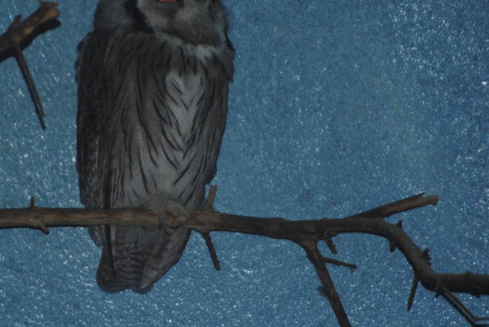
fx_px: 7670
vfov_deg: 2.4
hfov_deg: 3.7
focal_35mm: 564
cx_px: 136
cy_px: 170
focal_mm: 150
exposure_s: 1/60
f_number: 5
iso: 200
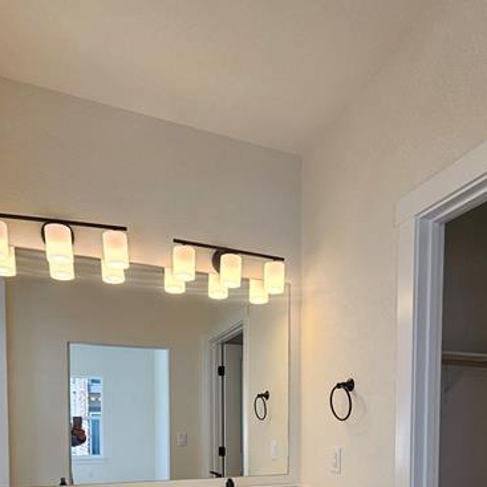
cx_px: 250
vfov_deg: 56.4
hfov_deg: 65.0
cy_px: 435
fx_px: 382
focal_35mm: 24
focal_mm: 2.2
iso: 50
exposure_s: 1/155
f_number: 2.2
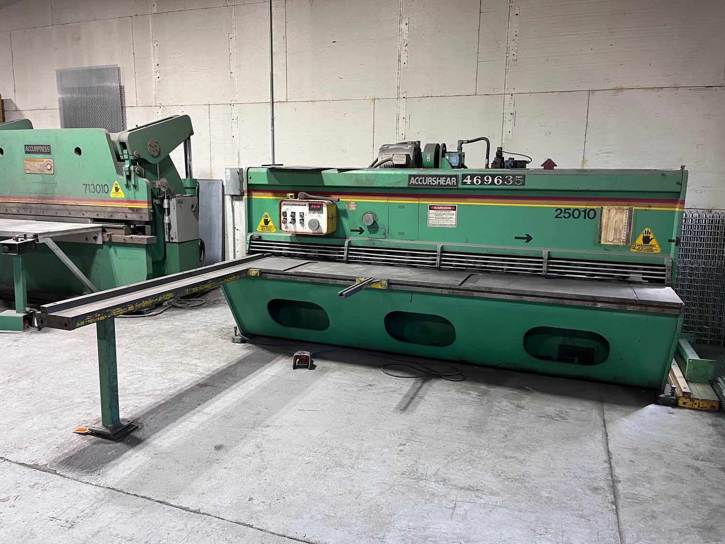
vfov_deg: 53.1
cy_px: 272
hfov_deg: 67.3
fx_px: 545
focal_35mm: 26
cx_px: 362
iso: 200
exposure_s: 1/60
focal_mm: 5.1
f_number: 1.6
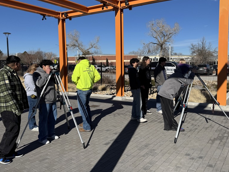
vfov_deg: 44.1
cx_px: 126
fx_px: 212
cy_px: 82
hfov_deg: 56.7
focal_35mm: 32
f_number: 1.78
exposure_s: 1/7092
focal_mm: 6.76
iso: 80
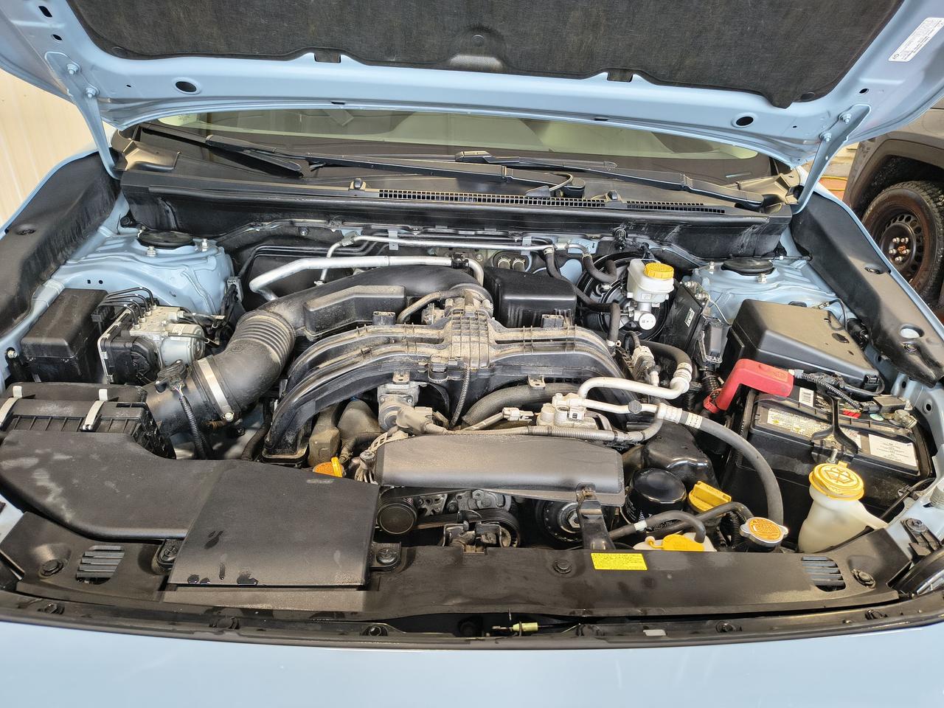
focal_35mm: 24
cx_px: 472
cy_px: 354
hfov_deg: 71.6
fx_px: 654
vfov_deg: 56.8
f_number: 1.8
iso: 506
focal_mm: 5.56
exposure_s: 1/120
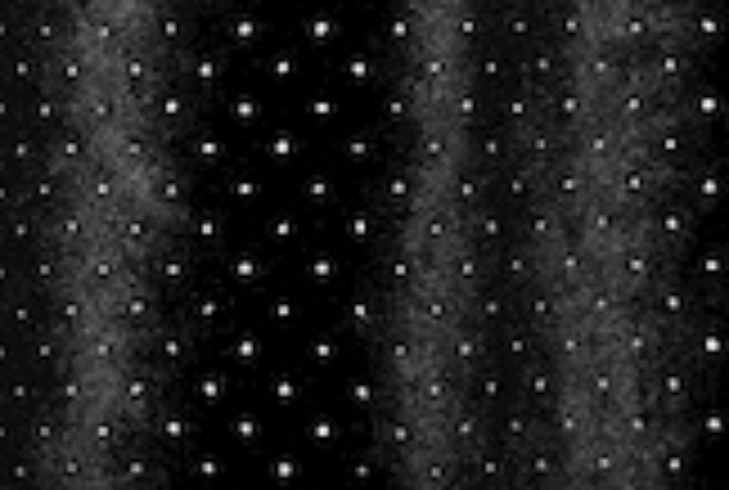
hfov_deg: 7.6
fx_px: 5381
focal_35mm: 265
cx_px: -441
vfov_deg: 5.2
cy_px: -274
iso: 400
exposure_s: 1/640
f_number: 9
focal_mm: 48
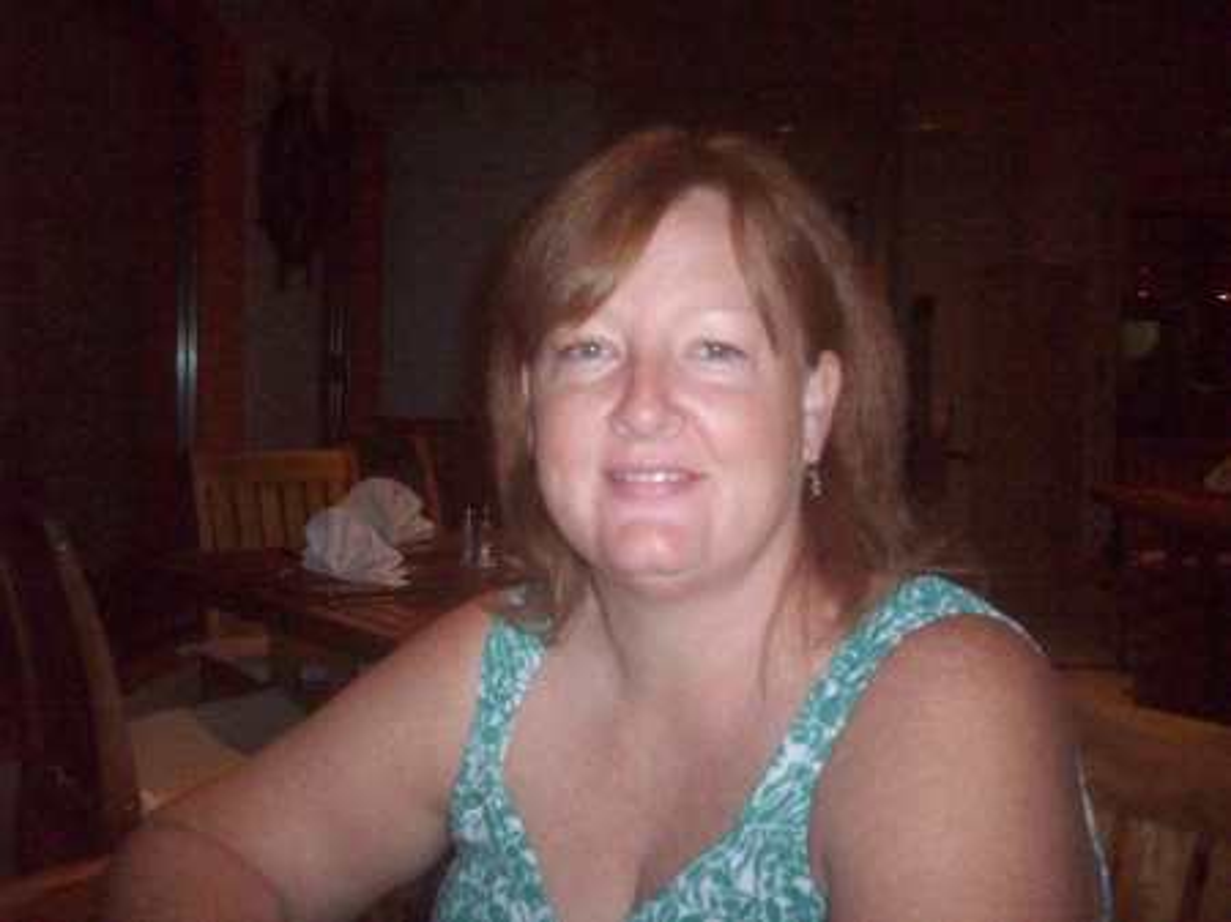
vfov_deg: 38.6
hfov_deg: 50.2
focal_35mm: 37
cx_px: 616
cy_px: 461
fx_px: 1315
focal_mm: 6.2
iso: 800
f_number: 2.8
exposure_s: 1/64
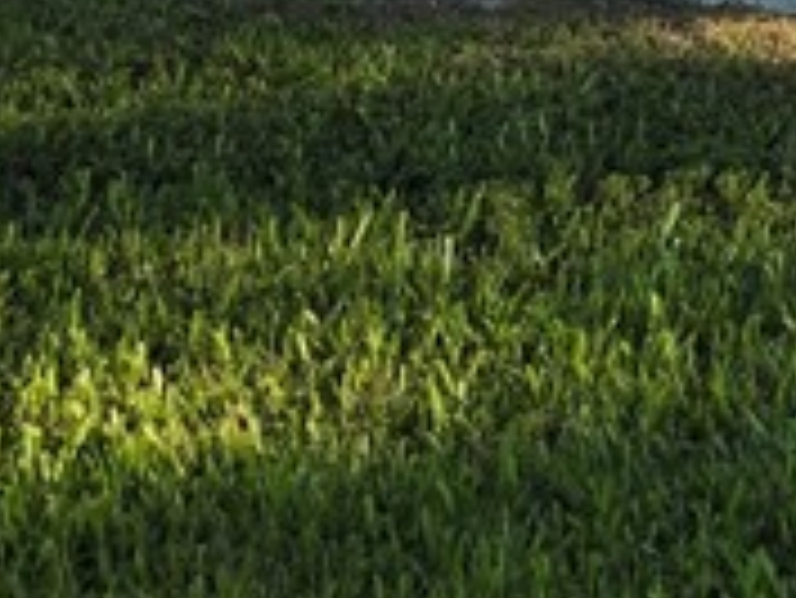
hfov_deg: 14.3
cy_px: -949
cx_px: 967
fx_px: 3060
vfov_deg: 9.6
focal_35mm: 133
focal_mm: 6.3
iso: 12
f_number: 1.7
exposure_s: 1/221
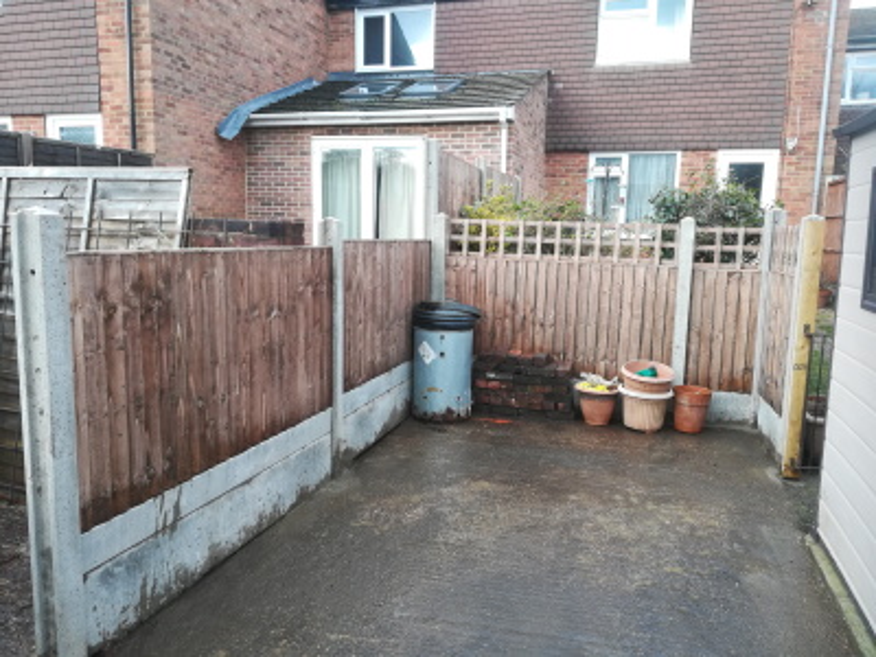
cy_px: 328
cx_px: 438
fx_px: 658
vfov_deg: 53.1
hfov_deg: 67.3
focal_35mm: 26
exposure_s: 1/100
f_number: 2.2
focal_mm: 3.83
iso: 64
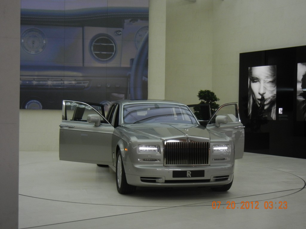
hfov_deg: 36.8
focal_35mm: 52
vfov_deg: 28.0
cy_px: 114
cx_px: 153
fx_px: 460
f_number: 3.9
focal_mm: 9.3
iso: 344
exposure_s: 1/83.3
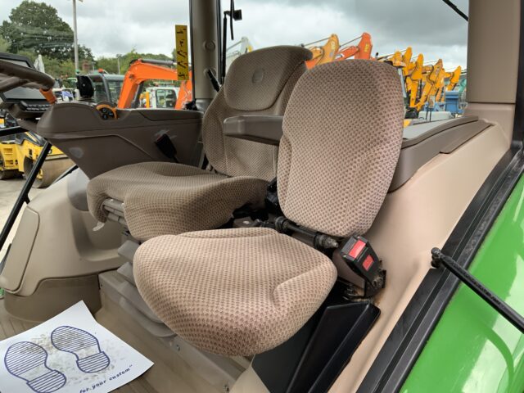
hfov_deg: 61.7
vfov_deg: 48.2
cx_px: 262
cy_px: 196
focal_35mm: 29
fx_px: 439
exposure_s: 1/333
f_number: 1.8
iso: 16
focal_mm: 3
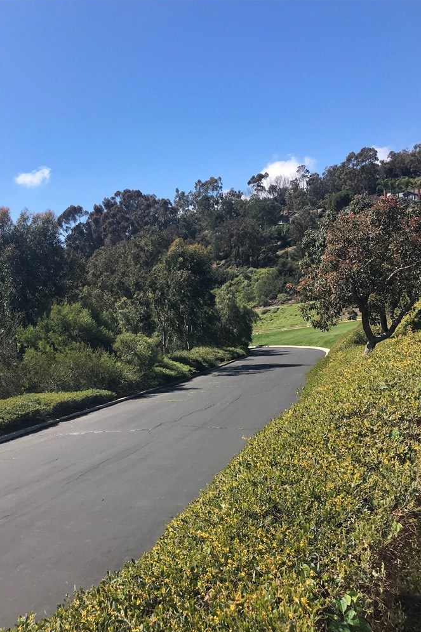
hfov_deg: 43.6
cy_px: 322
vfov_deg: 61.9
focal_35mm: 30
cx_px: 208
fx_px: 526
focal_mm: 3.99
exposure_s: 1/1709
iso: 20
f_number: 1.8
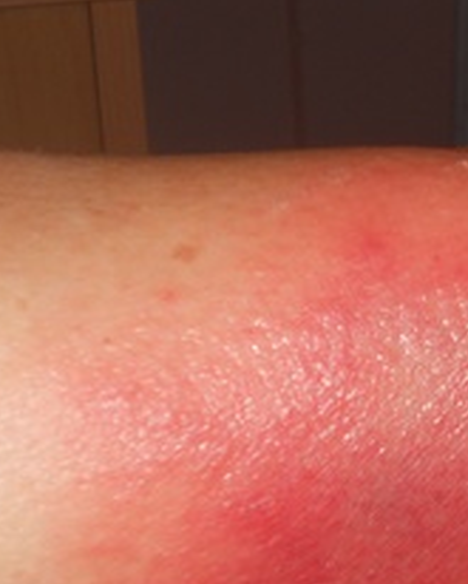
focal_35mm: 87
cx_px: 431
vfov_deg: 21.8
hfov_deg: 17.4
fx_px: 1505
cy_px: 408
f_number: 10.8
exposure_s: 1/30
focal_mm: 8.2
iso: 80
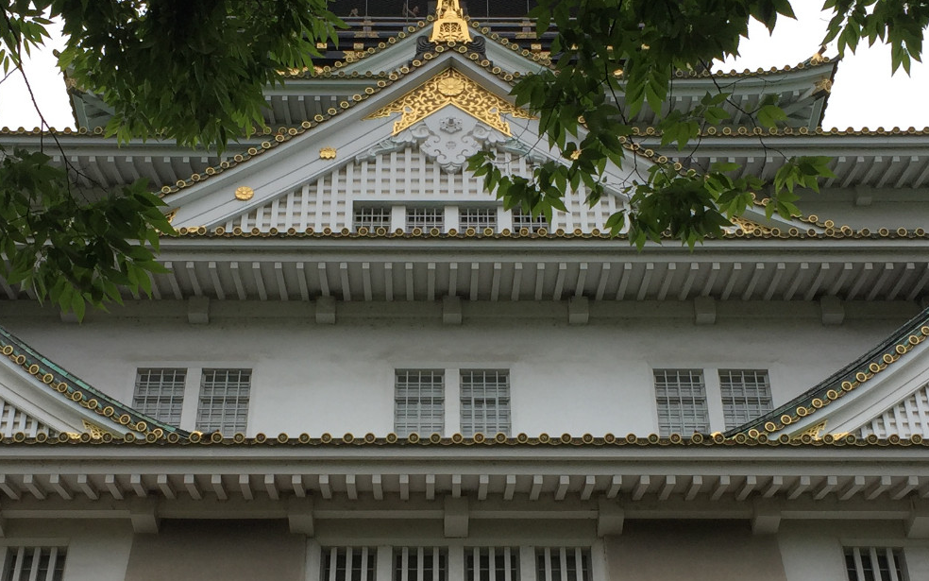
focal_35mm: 64
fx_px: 1620
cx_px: 441
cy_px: 443
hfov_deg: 32.0
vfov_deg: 20.1
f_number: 2.2
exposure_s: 1/2083
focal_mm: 4.15
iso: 32
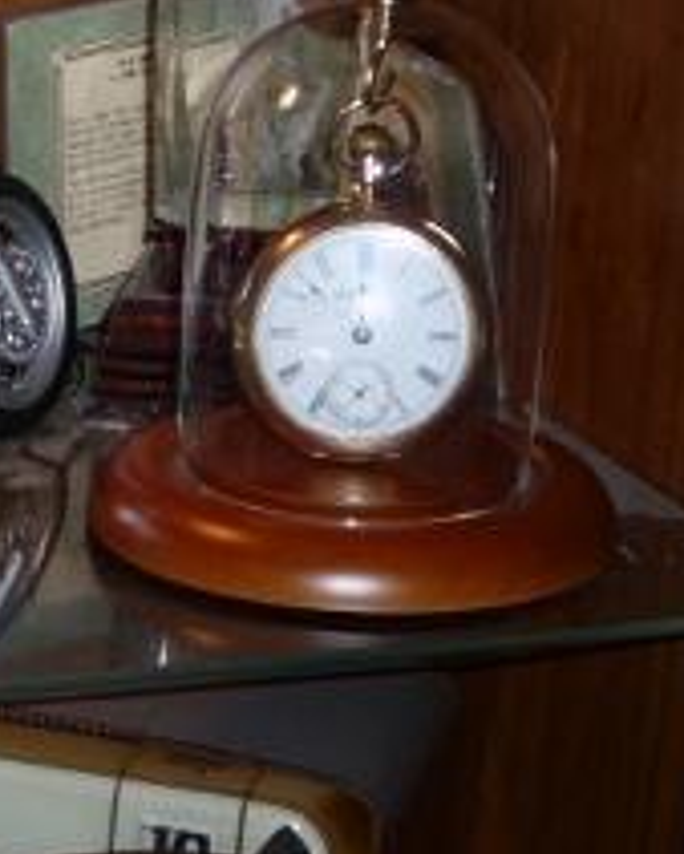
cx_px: -312
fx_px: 4122
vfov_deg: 11.8
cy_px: 704
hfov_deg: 9.3
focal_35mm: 163
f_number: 4.3
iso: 100
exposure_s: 1/30
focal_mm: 9.3
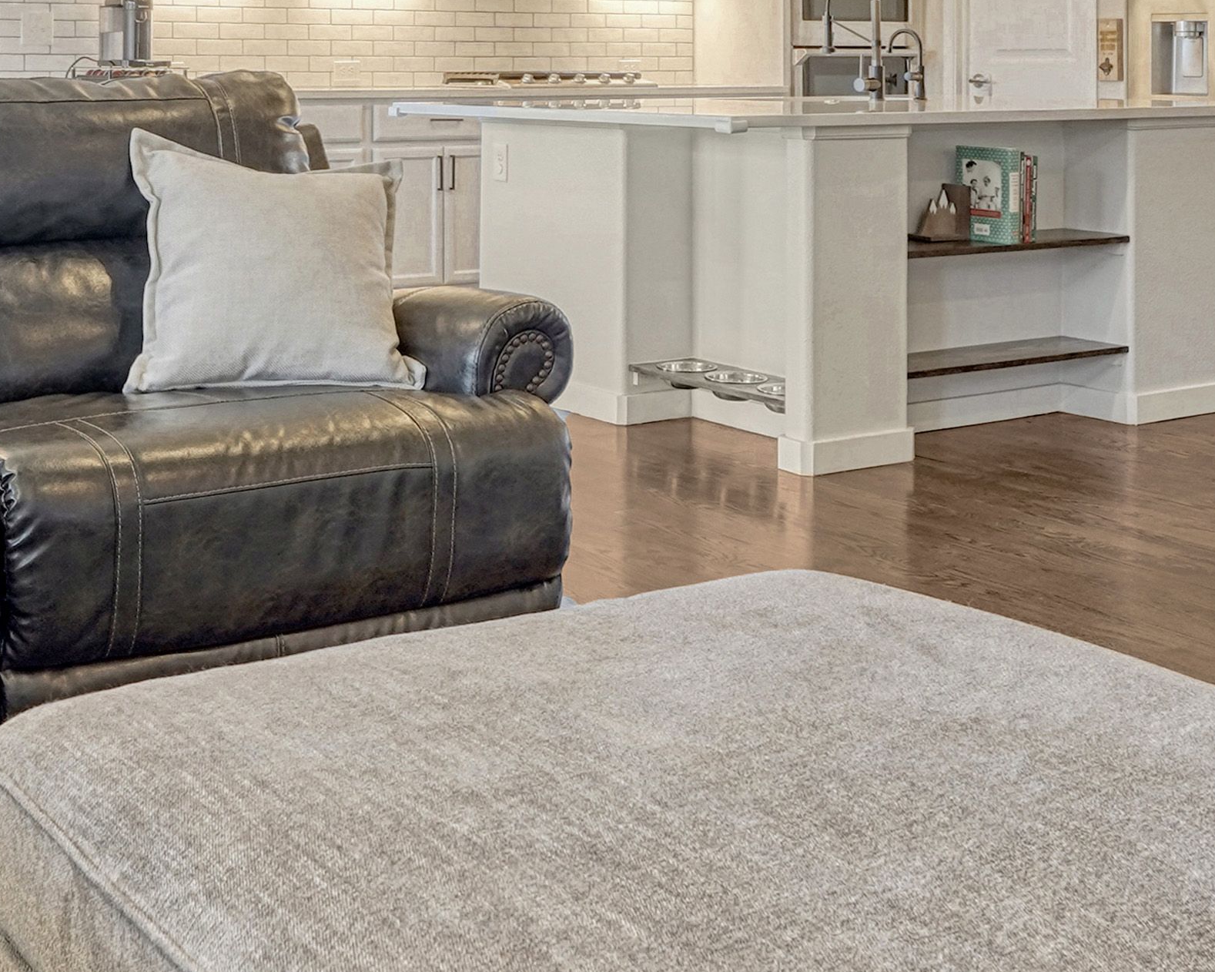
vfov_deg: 29.0
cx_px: 419
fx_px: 1798
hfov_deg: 37.0
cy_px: 86
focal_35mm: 50
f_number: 8
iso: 400
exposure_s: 1/200
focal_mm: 14
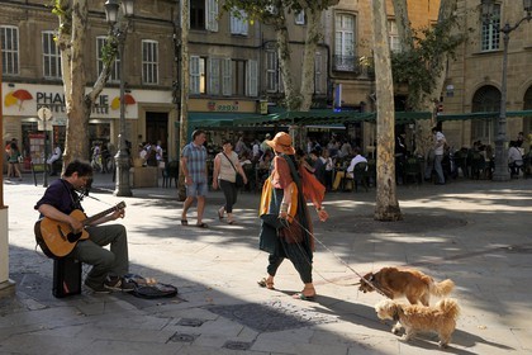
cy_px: 178
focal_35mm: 45
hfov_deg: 43.6
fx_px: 665
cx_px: 266
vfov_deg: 29.9
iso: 200
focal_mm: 45
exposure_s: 1/160
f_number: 9
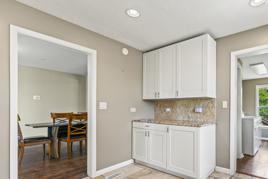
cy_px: 108
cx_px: 177
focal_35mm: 19
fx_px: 141
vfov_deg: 63.9
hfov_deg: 84.1
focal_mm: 14
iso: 100
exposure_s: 1/13
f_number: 2.8
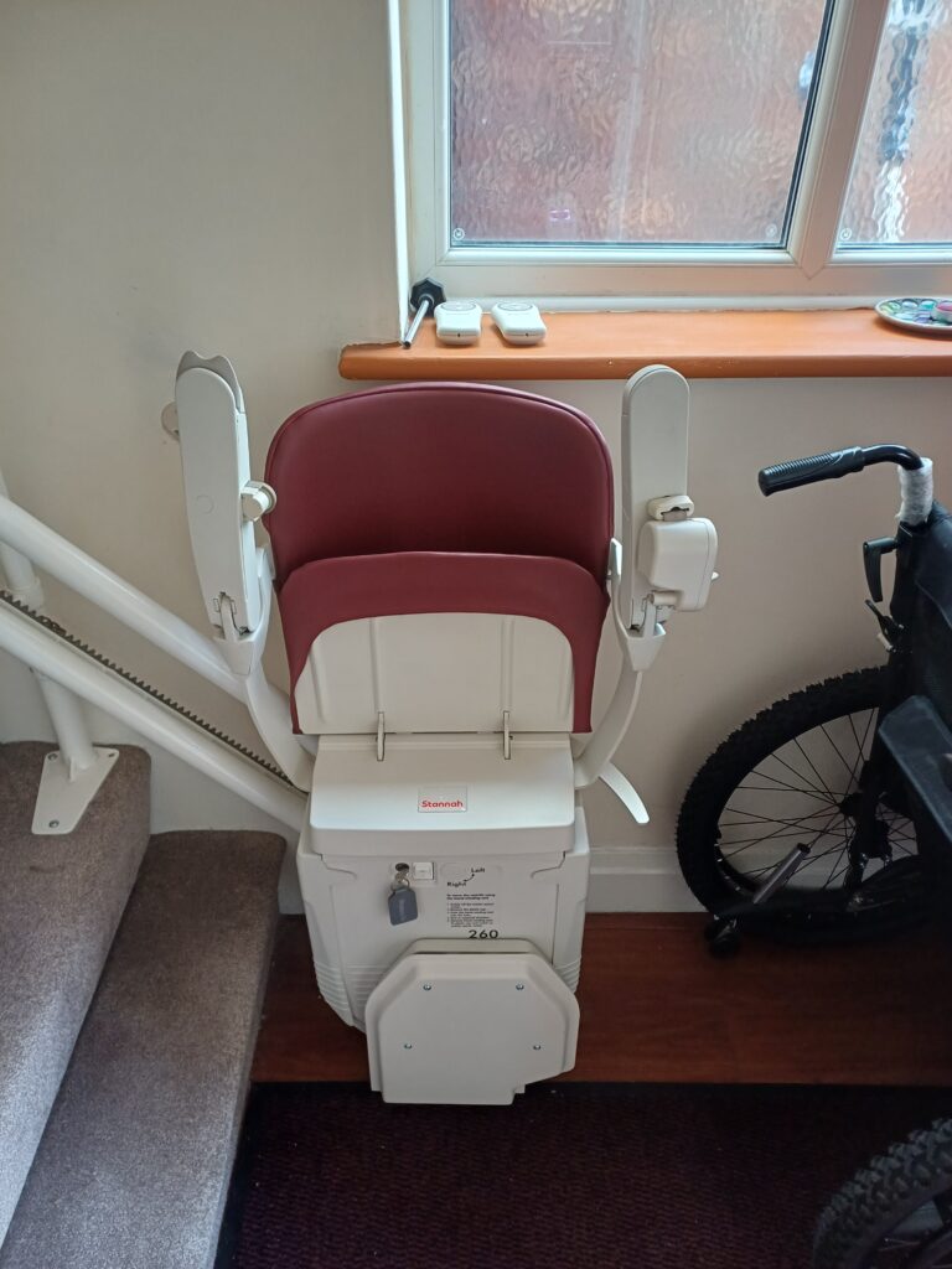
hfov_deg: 54.9
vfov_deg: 69.4
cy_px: 634
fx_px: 917
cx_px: 476
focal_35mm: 25
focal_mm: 4.65
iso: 250
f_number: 1.8
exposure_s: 1/50
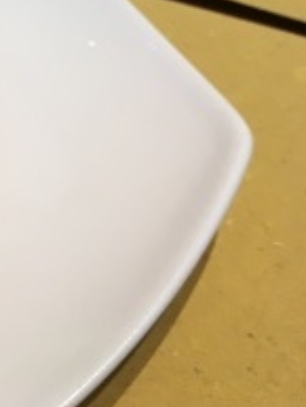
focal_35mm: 90
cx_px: -146
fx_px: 1060
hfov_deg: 15.3
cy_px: -192
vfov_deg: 19.2
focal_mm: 4.15
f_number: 2.2
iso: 25
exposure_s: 1/30
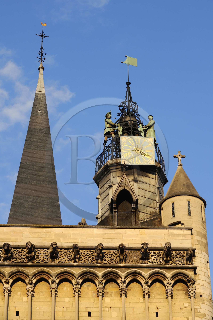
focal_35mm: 102
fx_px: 905
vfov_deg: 20.0
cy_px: 160
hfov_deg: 13.4
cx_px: 106
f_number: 10
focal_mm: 102
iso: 400
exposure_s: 1/320
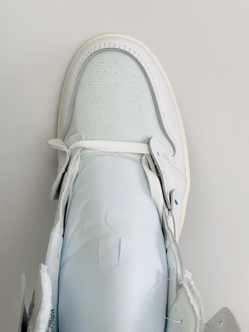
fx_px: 528
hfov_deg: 26.6
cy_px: 167
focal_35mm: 55
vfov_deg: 34.9
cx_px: 120
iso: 20
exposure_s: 1/117
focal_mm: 6
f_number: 2
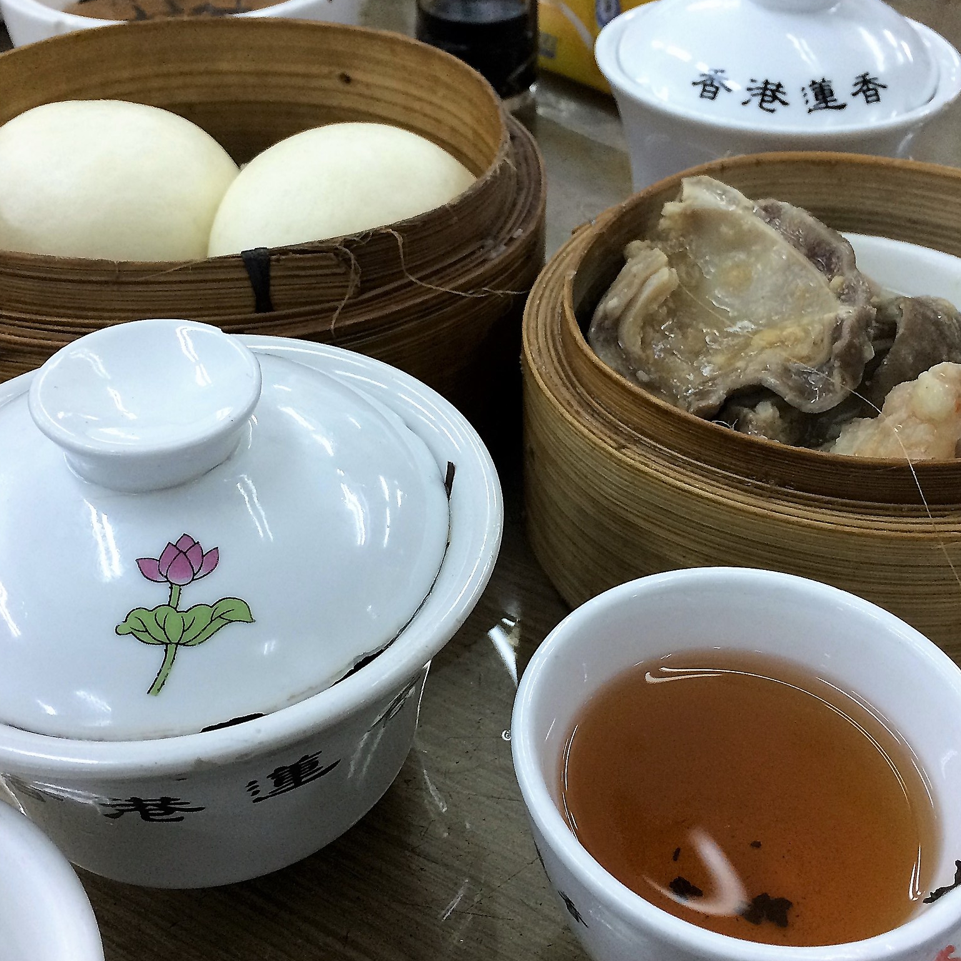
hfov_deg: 41.8
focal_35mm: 40
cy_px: 473
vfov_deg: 41.9
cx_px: 511
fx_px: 1256
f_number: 2.2
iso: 80
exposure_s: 1/33
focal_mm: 4.15
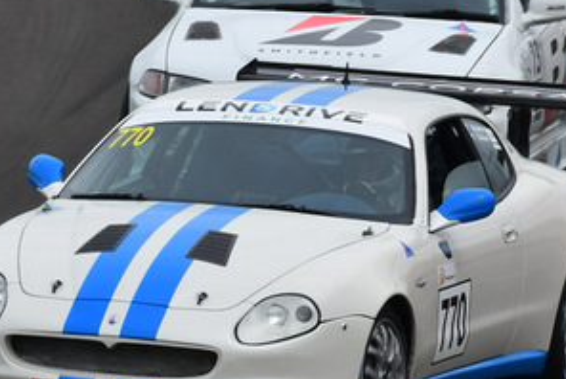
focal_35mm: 1822
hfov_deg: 1.1
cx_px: 346
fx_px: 28673
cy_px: 176
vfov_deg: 0.8
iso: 400
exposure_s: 1/640
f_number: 11
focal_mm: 450
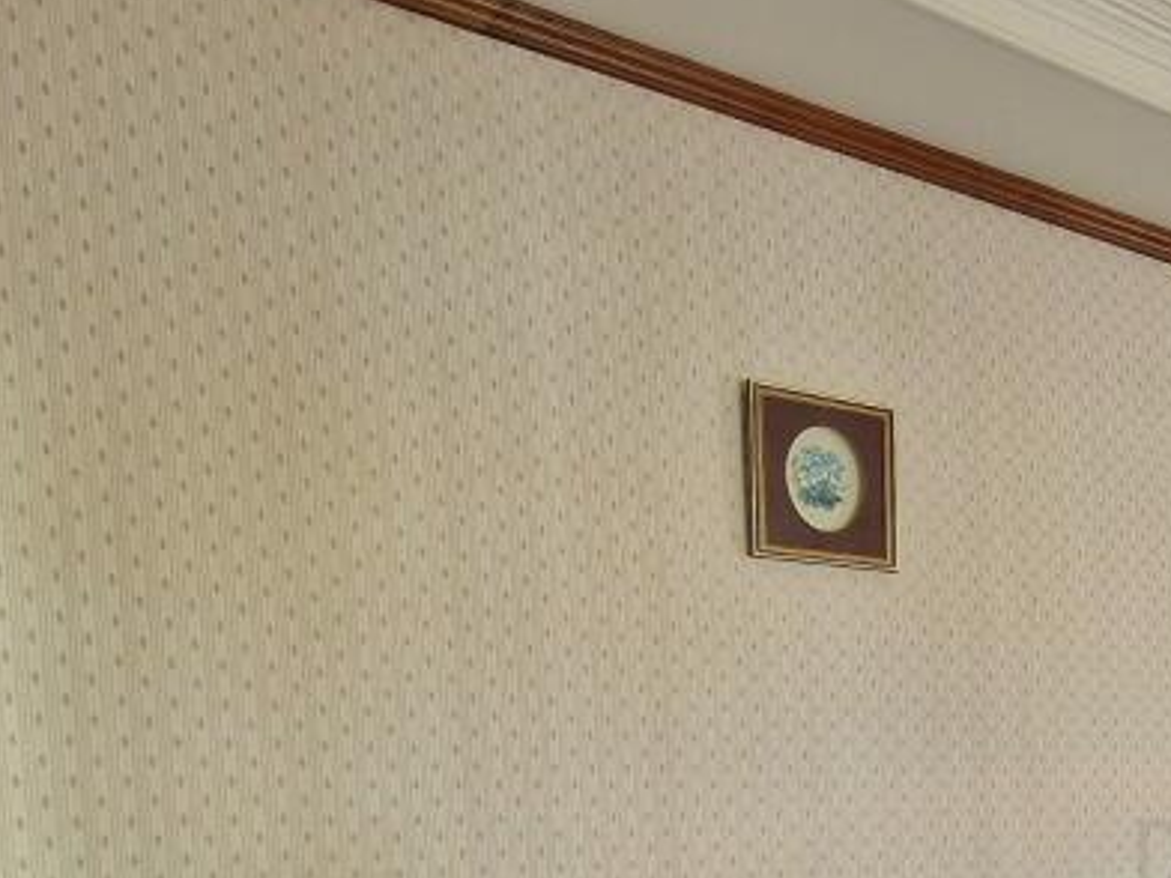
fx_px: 1150
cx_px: 1500
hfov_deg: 36.6
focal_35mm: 34
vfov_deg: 37.3
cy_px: 884
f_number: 2.2
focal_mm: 2.2
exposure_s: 1/50
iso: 100
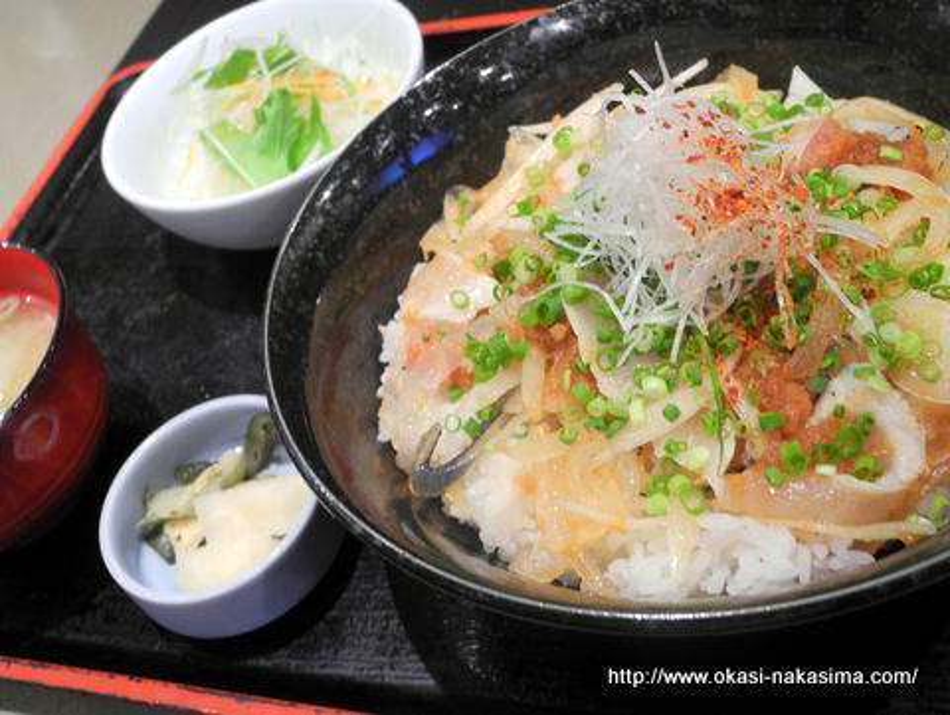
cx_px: 475
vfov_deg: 40.8
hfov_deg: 52.6
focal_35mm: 35
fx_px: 961
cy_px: 358
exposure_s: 1/2.8
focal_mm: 7.4
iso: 100
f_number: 3.2
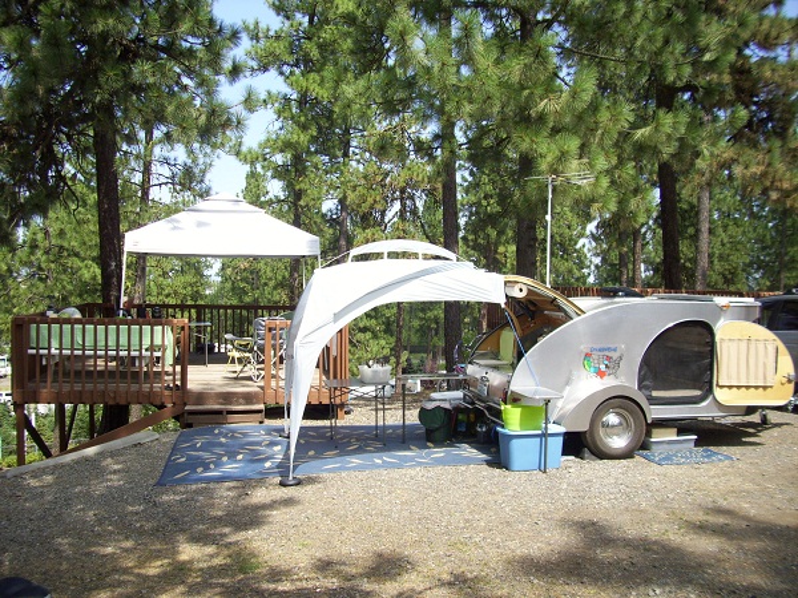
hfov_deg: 54.0
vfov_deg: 41.8
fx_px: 784
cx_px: 399
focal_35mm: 34
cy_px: 299
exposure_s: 1/500
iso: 80
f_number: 2.9
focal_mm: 5.7
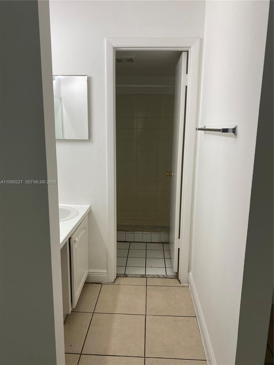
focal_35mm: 26
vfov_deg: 67.3
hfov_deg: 53.1
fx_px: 274
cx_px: 137
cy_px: 182
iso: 40
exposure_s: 1/120
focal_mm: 4.25
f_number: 1.8
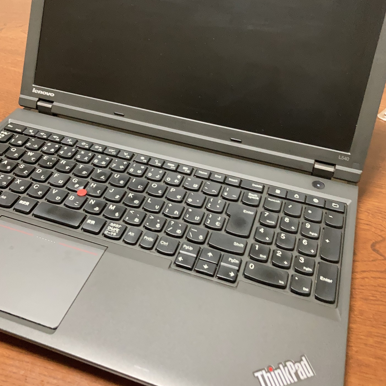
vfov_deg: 48.3
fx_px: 429
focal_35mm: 34
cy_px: 166
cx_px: 194
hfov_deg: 48.5
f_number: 1.8
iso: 640
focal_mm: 3.99
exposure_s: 1/30
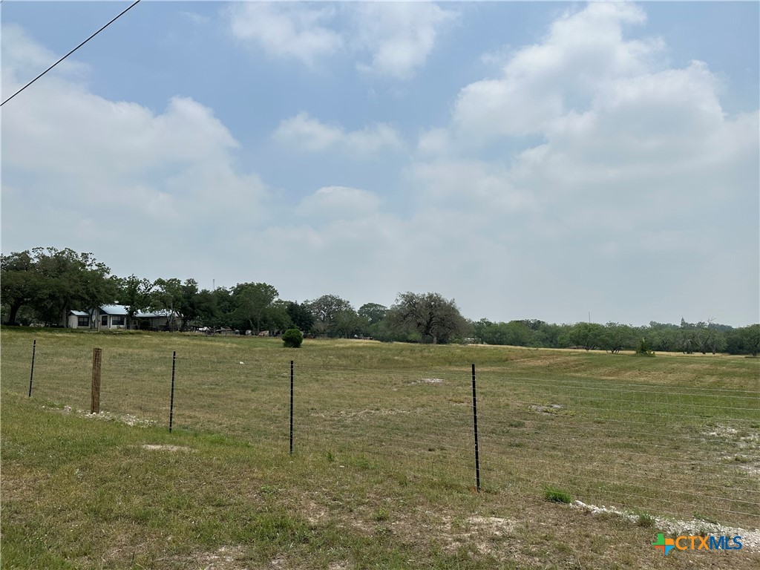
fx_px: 527
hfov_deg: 71.6
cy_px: 285
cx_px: 380
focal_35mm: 24
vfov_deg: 56.8
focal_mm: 6.86
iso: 80
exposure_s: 1/10753
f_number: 1.78
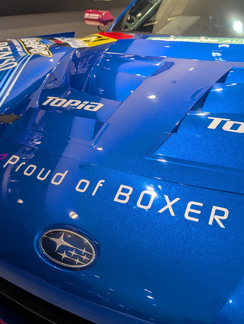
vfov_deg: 46.7
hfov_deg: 35.8
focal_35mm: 40
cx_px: 89
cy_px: 149
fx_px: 375
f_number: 1.68
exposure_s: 1/100
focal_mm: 6.9
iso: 65
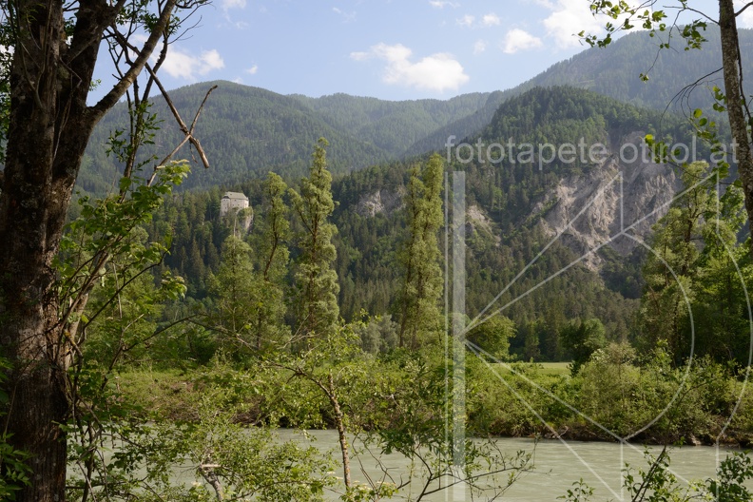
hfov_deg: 50.7
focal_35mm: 38
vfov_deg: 35.1
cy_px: 251
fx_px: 795
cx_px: 376
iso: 250
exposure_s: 1/100
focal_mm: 38
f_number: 16
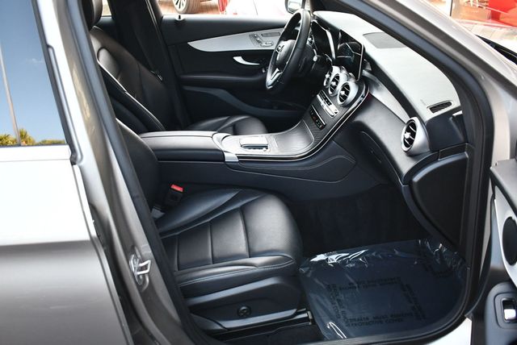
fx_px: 517
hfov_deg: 53.1
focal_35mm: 36
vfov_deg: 36.9
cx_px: 258
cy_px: 172
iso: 800
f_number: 3.5
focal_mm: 18
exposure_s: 1/200
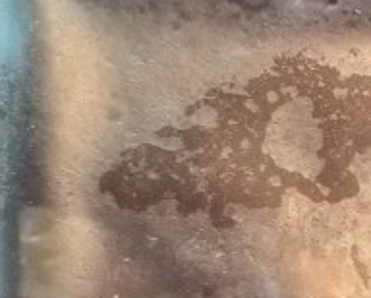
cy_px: 341
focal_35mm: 104
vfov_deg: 14.4
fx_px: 1143
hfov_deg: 16.8
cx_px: 551
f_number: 2.8
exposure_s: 1/20
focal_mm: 3.3
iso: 148
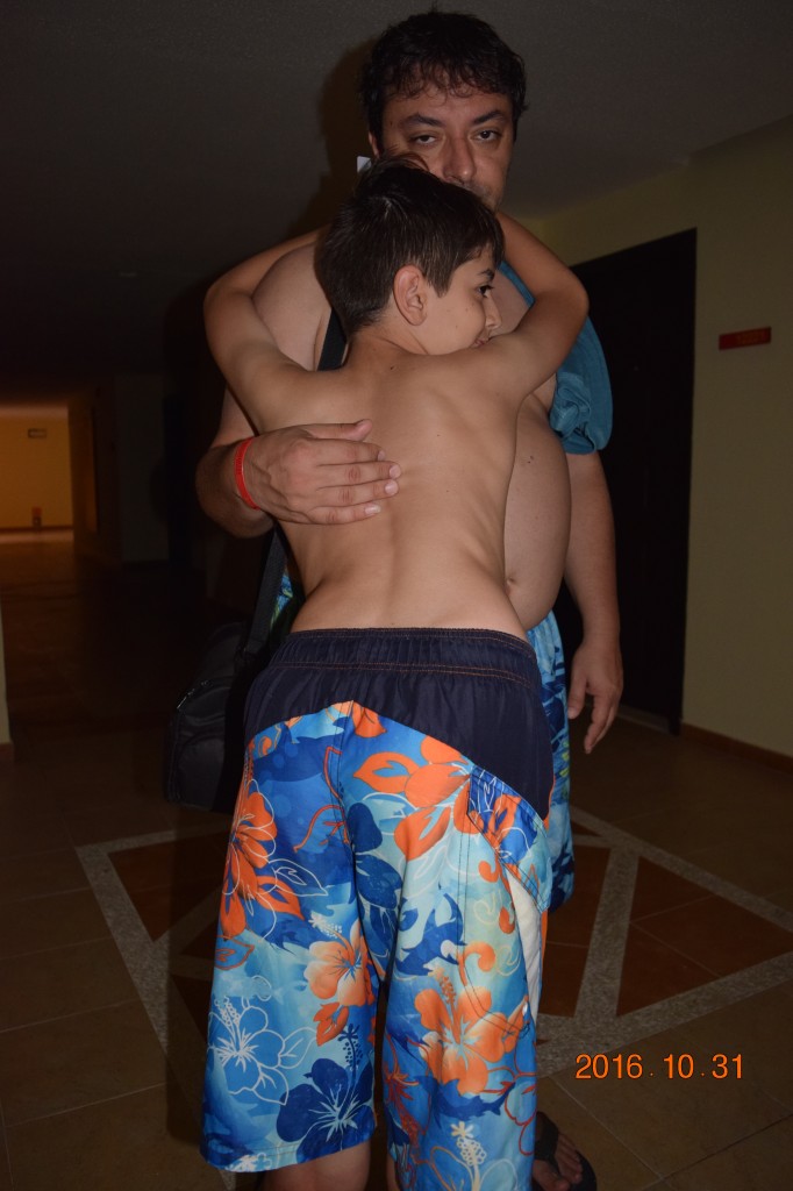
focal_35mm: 27
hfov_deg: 47.9
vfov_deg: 67.4
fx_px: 893
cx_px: 396
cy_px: 596
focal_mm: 18
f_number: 3.5
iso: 800
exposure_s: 1/60
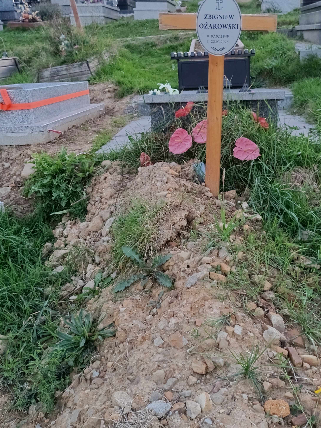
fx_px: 494
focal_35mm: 40
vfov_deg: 46.6
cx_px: 209
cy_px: 180
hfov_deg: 35.7
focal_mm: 4.71
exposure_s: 1/100
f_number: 1.7
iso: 320
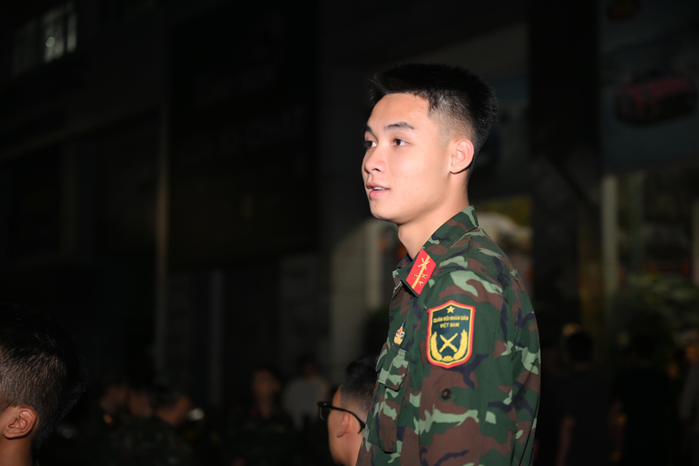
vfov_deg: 21.2
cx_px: 350
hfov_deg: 31.4
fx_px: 1242
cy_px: 233
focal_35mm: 64
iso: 1250
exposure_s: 1/200
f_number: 2.8
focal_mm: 64
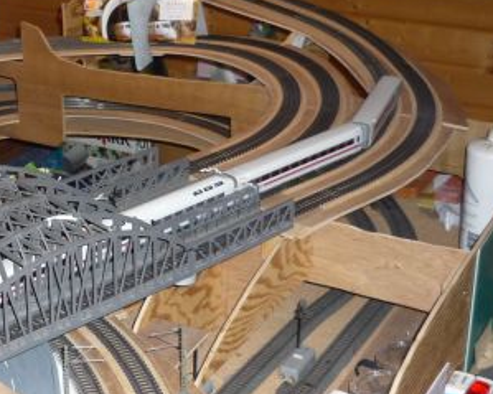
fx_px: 1006
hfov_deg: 26.2
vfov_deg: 22.1
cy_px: 137
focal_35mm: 69
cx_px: 10
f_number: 2.8
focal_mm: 5.5
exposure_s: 1/30
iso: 160
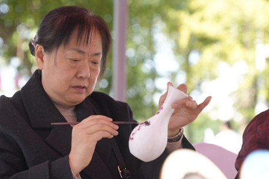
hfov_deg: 22.1
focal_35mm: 92
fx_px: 687
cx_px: 101
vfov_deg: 14.8
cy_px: 111
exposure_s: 1/500
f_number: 2.8
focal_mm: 70
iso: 400
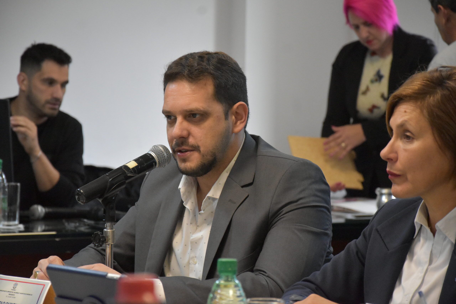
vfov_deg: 8.7
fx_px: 1995
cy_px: 152
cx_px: 228
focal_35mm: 158
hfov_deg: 13.0
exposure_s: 1/250
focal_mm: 105
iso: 4500
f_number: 5.6
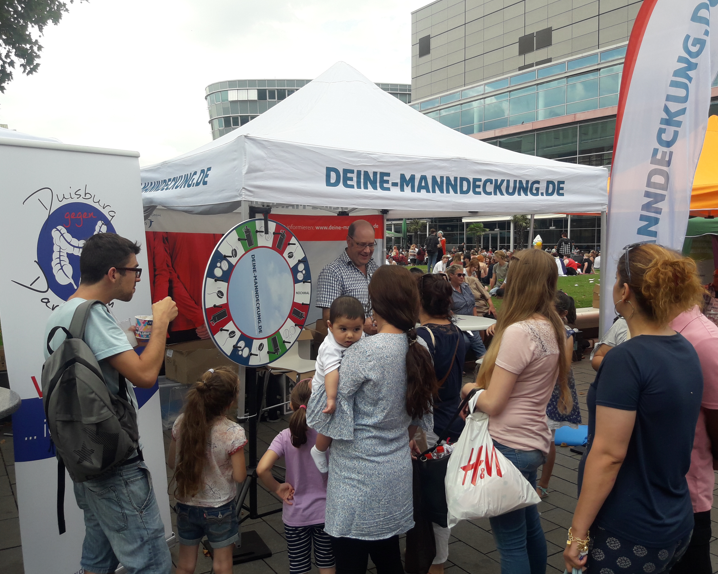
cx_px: 371
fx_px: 638
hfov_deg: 58.8
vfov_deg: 48.5
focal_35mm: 30
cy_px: 288
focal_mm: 3.7
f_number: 1.9
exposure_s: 1/491
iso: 40
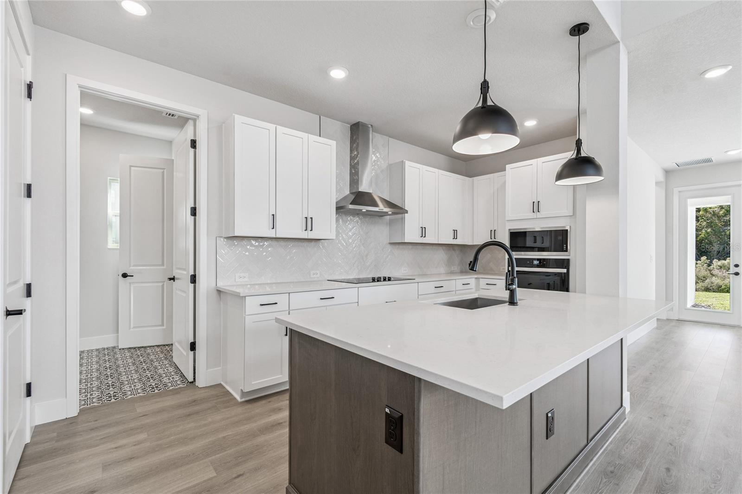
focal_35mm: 15
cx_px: 371
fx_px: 309
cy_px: 247
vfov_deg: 77.3
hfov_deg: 100.4
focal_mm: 10
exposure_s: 1/6
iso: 100
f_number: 7.1
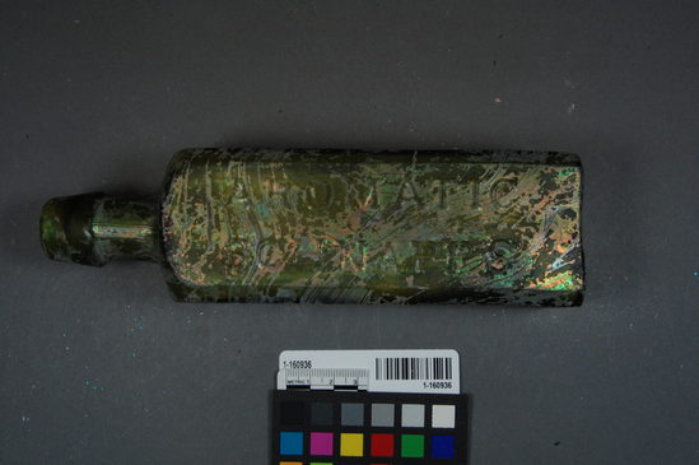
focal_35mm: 45
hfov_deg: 43.6
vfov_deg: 29.8
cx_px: 350
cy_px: 232
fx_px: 873
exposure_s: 1/40
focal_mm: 30
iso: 800
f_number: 20
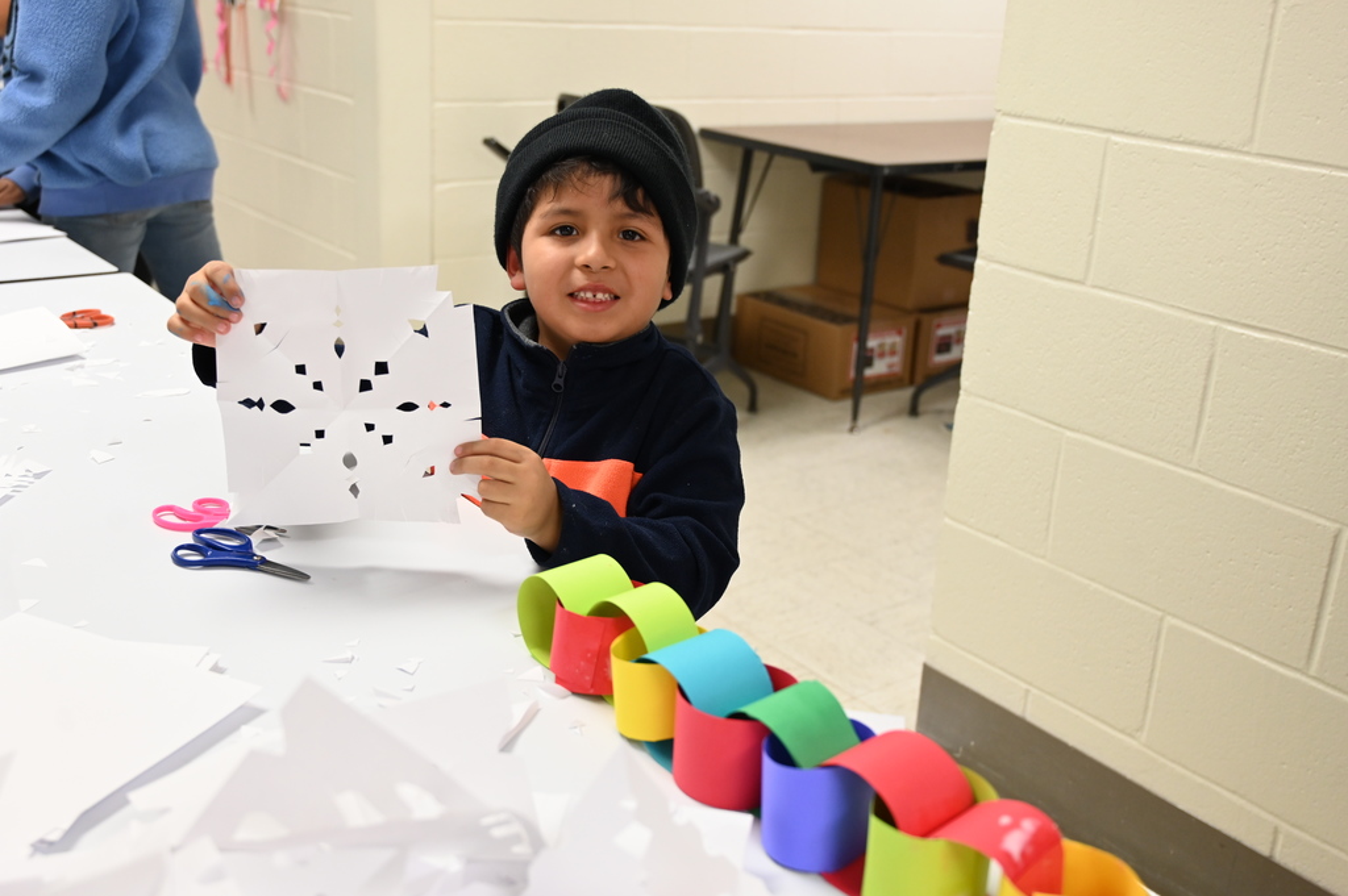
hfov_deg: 53.2
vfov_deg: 36.8
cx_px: 674
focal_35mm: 36
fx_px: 1347
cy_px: 448
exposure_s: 1/125
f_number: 4
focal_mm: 36
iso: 2000
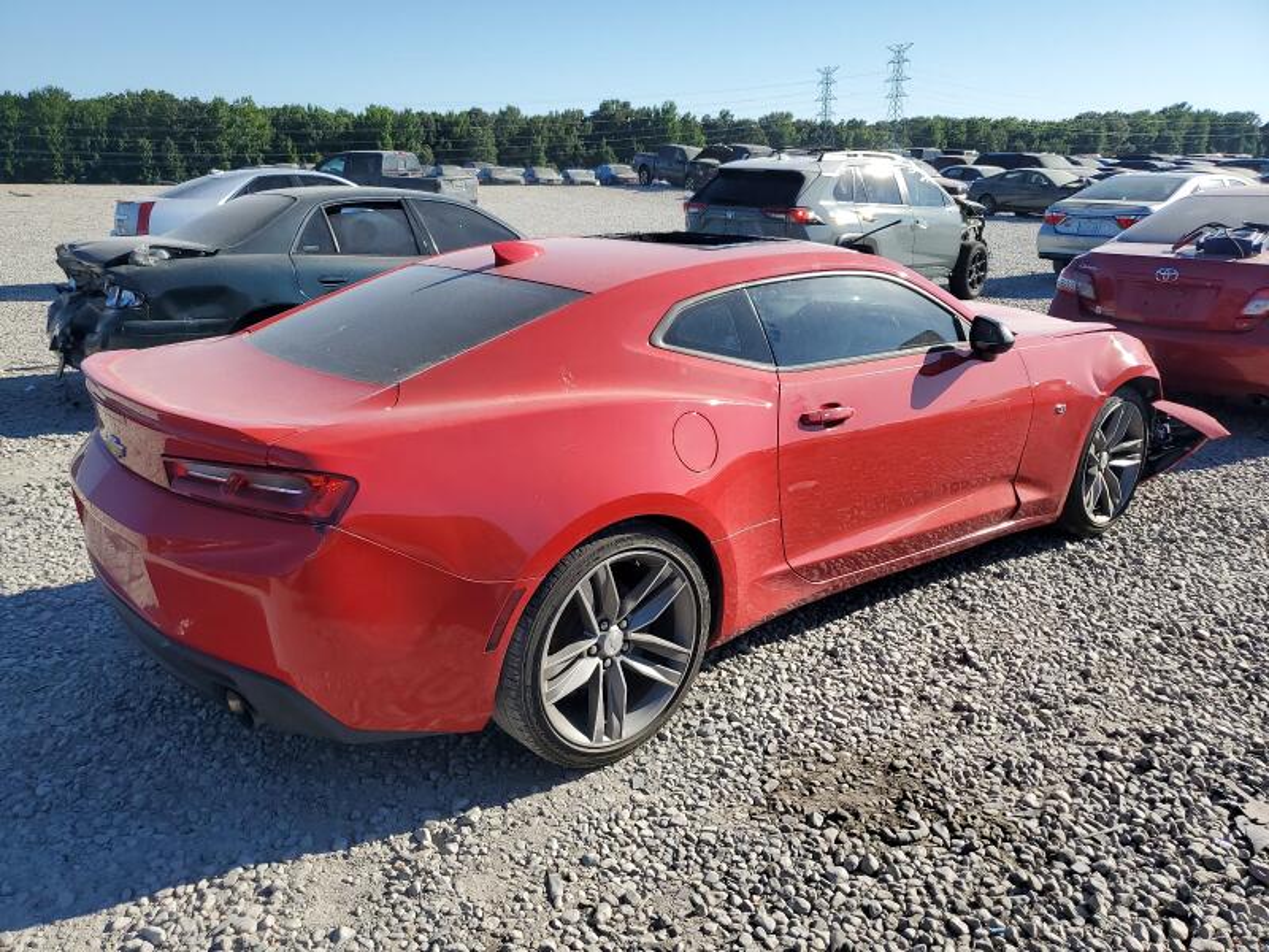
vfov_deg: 53.1
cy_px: 476
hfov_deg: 67.3
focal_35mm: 26
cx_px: 634
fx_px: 953
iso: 50
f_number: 1.5
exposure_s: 1/3333
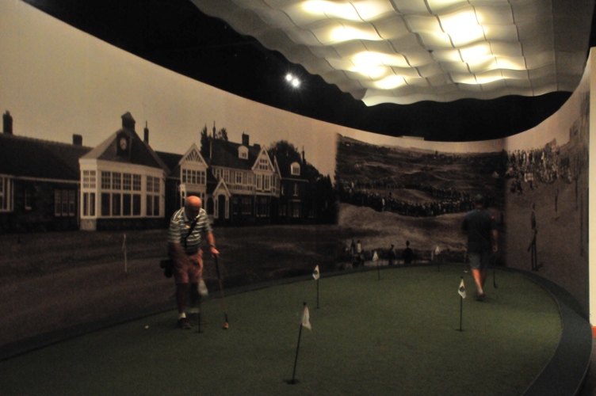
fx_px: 620
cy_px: 198
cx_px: 298
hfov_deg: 51.3
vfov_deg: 35.4
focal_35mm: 38
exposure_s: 1/4
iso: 3200
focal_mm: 25
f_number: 20
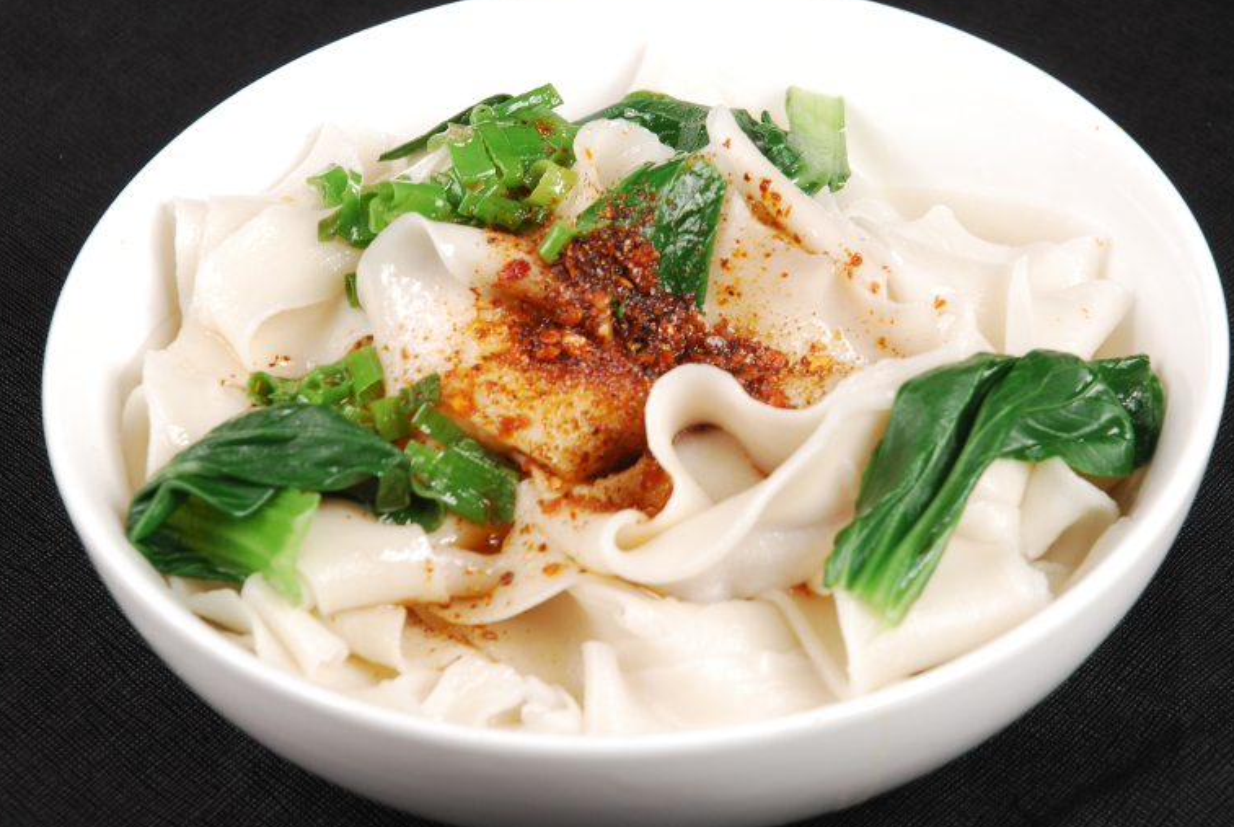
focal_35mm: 142
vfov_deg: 9.7
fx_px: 4874
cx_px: 629
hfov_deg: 14.4
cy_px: 404
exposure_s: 1/125
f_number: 9
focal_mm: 70
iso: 100
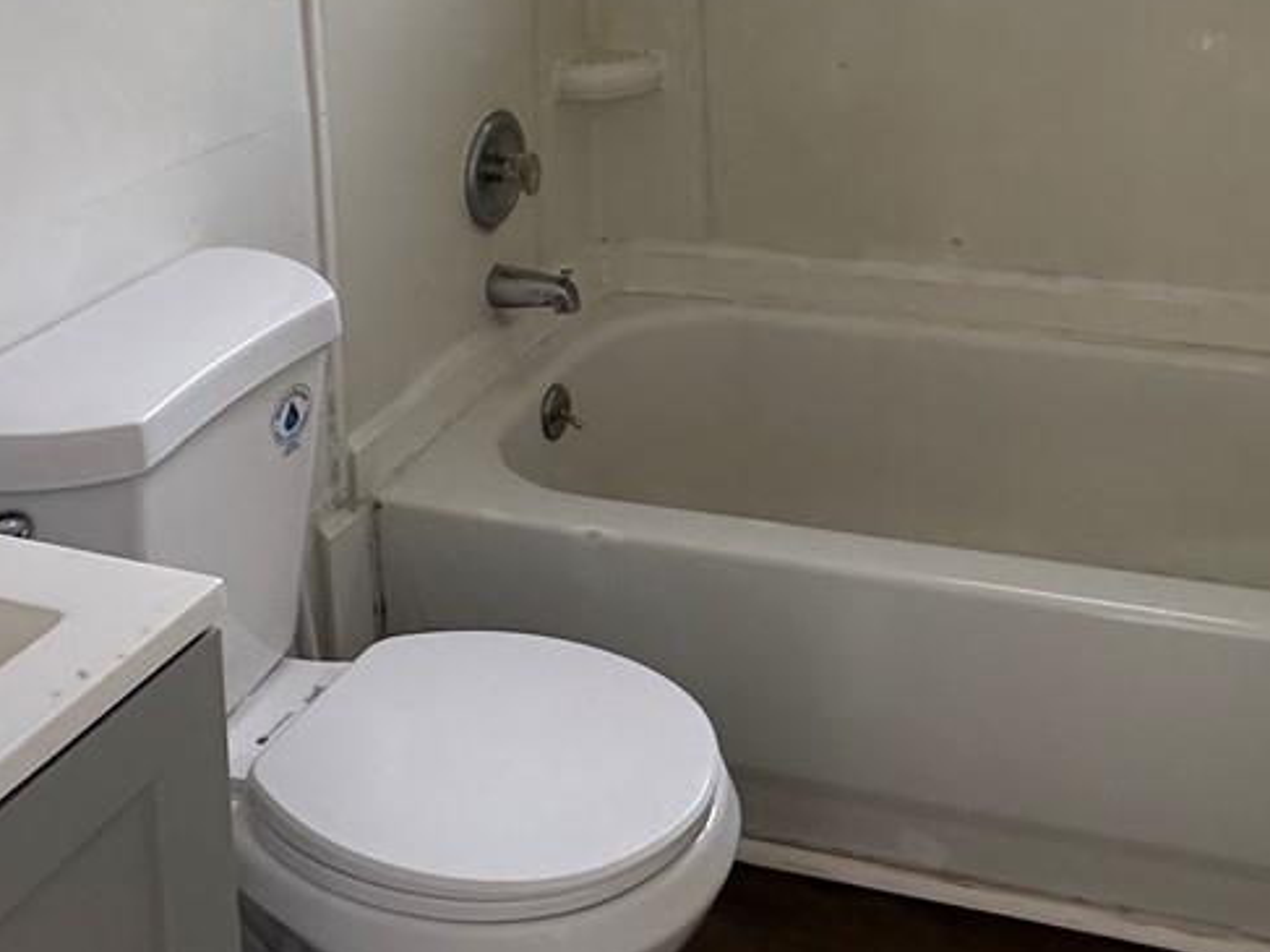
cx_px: 728
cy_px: -97
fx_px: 1687
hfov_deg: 41.1
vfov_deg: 28.6
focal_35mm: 46
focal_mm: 2.22
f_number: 2.2
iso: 125
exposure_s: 1/99
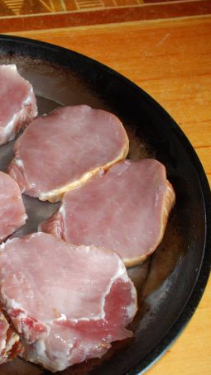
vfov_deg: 34.3
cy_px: 216
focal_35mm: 61
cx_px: -41
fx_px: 607
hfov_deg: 18.7
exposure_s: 1/60
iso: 400
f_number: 4
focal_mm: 22
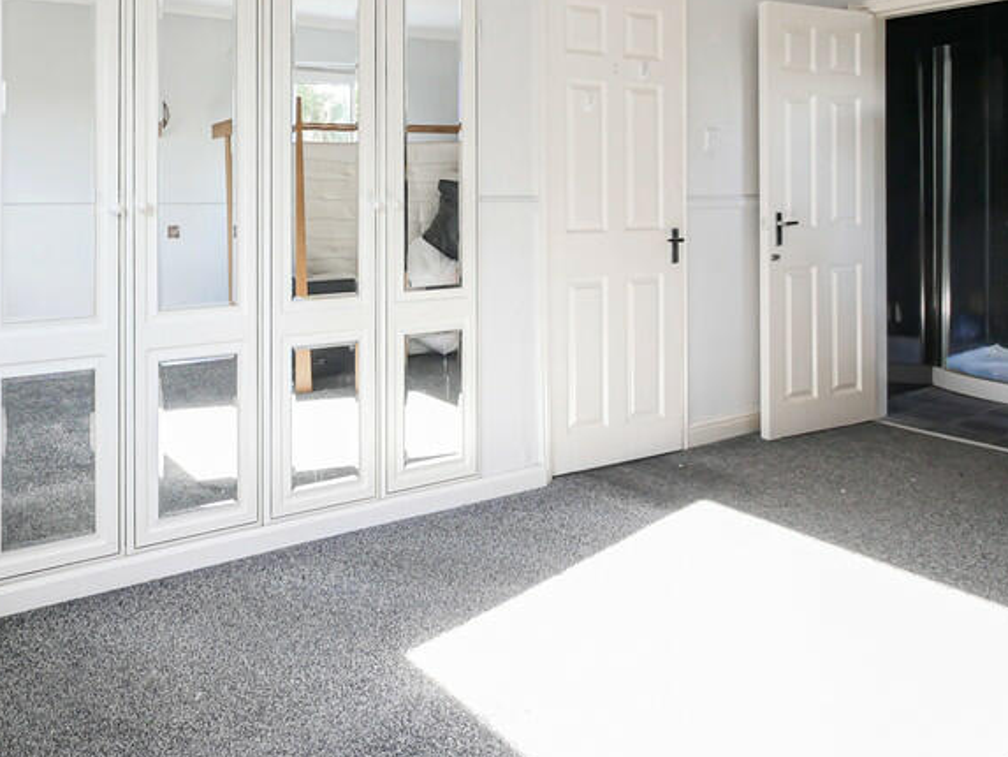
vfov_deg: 52.8
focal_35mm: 25
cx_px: 229
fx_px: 728
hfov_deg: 64.4
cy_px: 202
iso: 640
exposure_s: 1/60
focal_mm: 7
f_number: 4
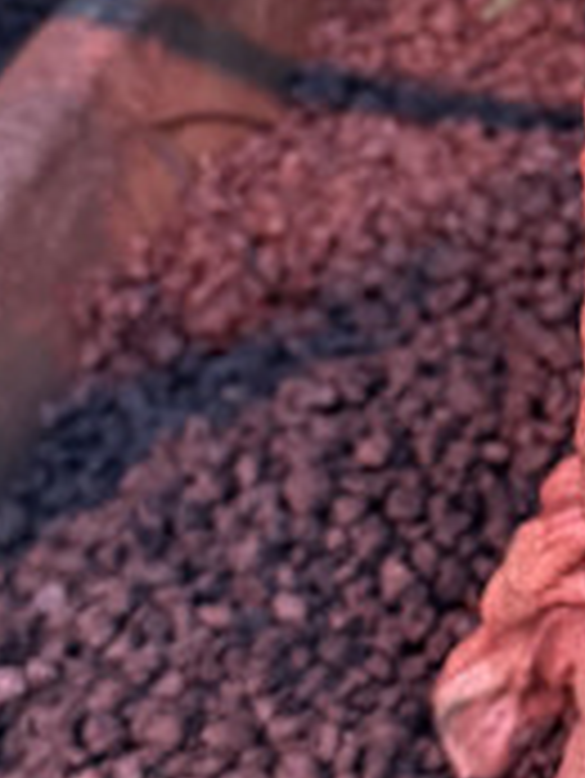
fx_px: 2498
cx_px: 886
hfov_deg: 12.7
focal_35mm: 111
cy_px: 31
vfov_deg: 17.4
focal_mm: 6.76
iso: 400
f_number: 1.78
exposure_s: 1/60
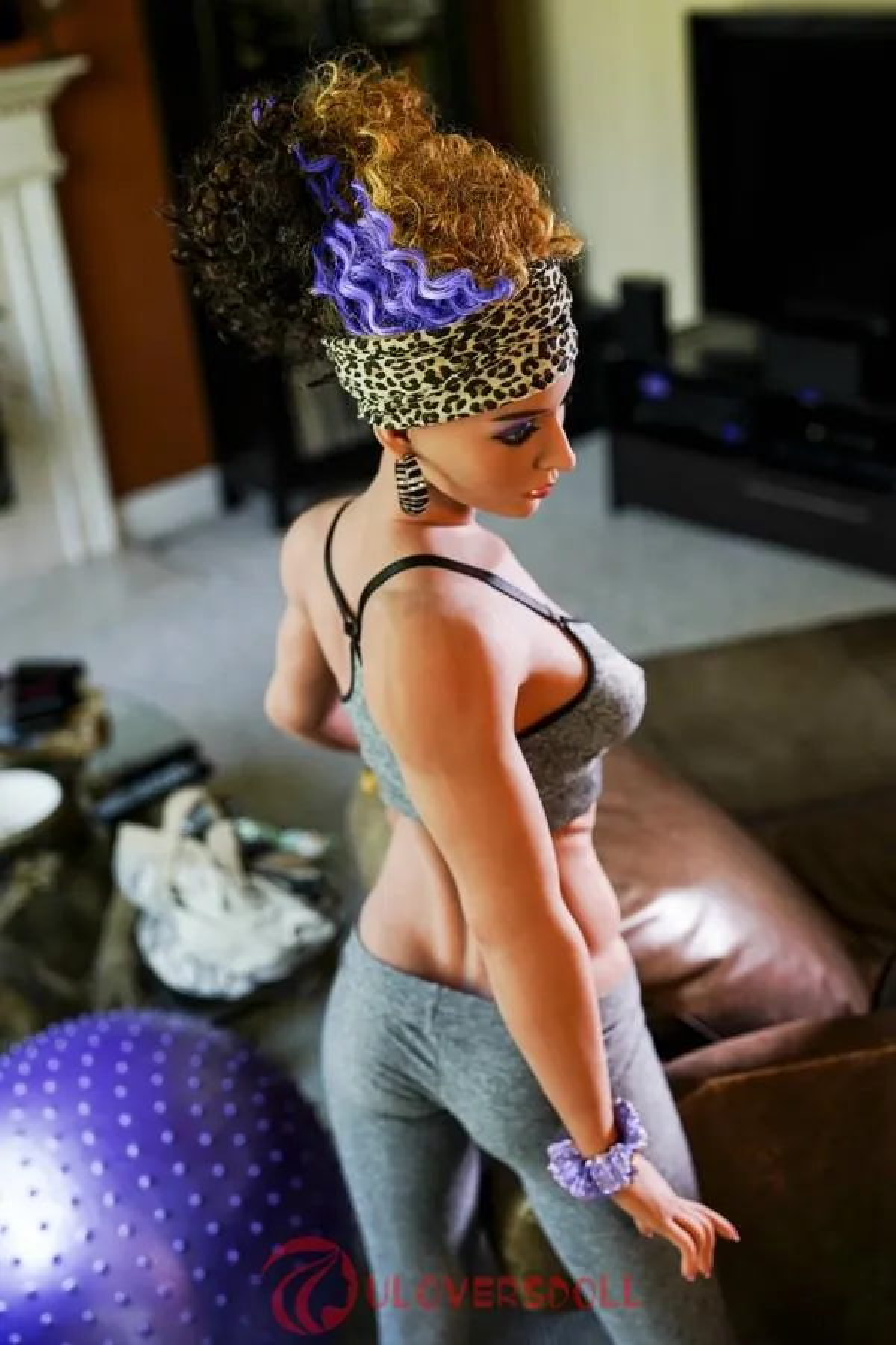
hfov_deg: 27.0
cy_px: 672
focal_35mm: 50
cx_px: 448
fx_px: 1867
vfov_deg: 39.6
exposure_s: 1/100
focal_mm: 50
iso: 800
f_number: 2.5
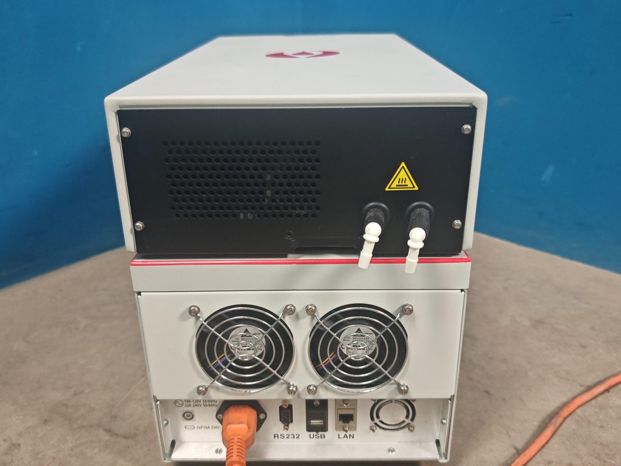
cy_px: 260
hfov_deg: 58.3
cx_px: 301
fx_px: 556
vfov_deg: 45.4
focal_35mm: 31
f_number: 1.4
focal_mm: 6.83
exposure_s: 1/50
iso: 200
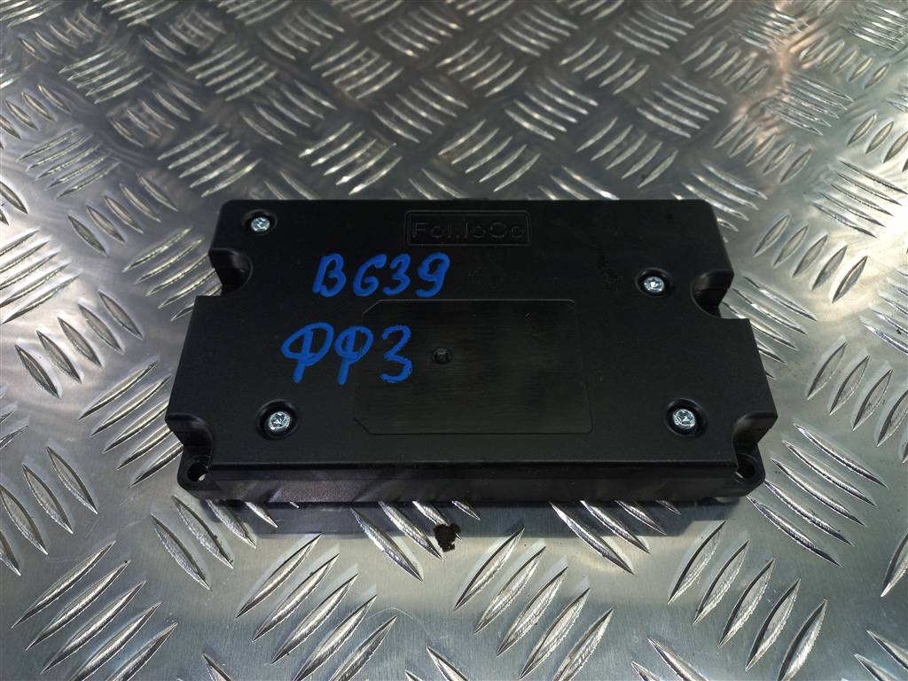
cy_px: 340
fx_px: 656
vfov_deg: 54.9
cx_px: 454
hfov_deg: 69.4
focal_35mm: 25
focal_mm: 4.6
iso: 40
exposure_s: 1/50
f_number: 1.8
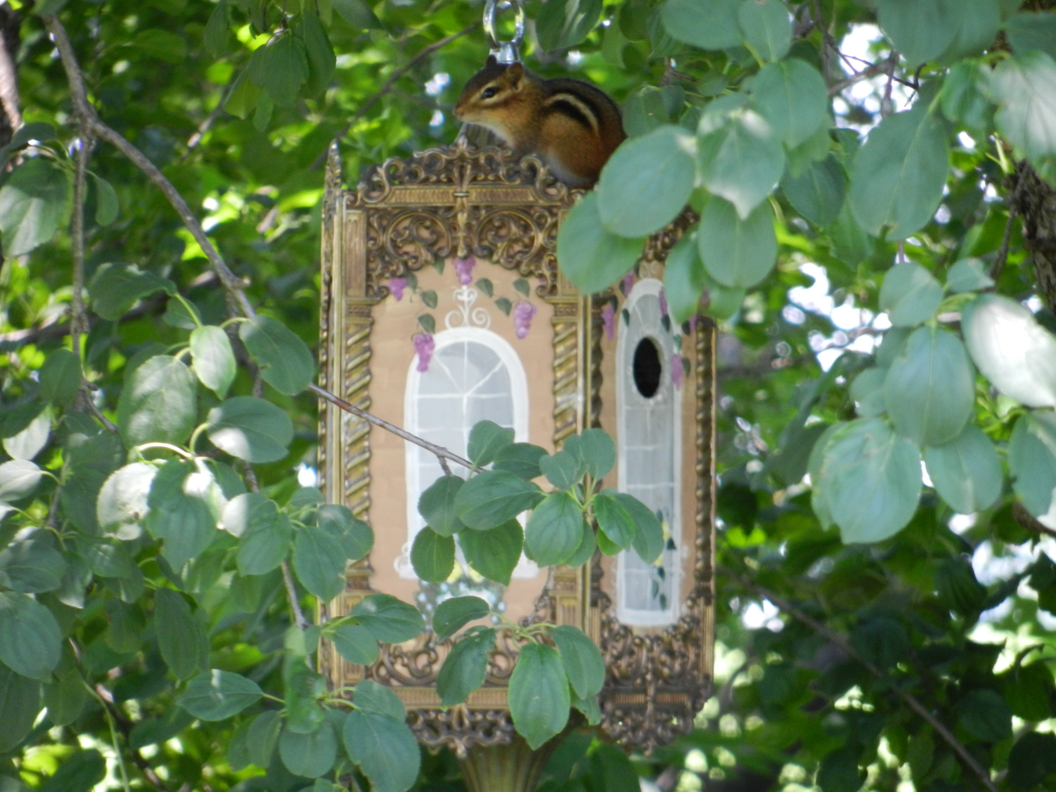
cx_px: 528
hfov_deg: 4.4
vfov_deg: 3.3
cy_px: 396
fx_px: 13728
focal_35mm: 450
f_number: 5.9
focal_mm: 81
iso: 400
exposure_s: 1/60
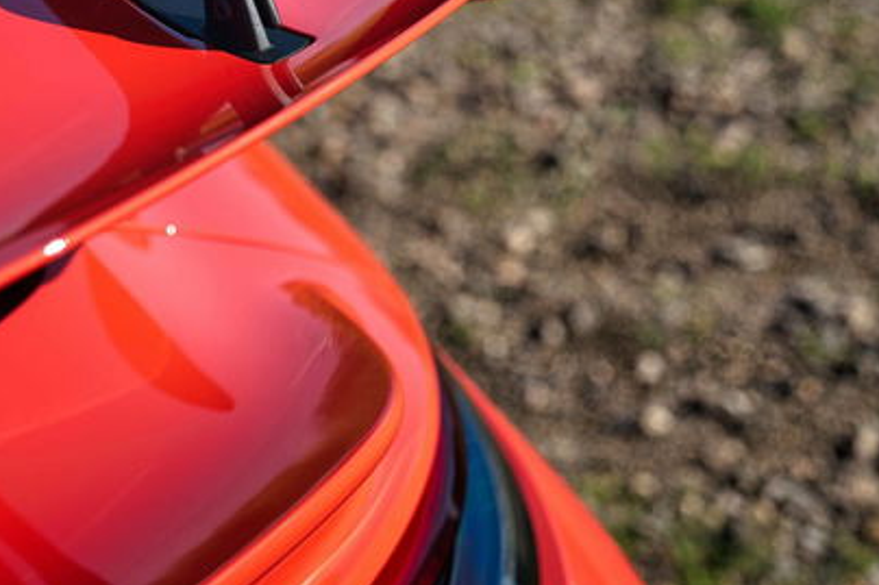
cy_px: 75
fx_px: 2367
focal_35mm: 97
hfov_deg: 20.9
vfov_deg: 14.0
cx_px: 270
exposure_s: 1/800
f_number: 2.8
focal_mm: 51
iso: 100
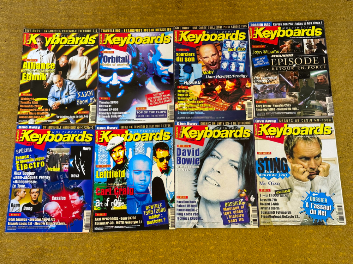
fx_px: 489
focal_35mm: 48
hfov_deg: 39.7
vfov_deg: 30.3
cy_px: 132
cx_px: 176
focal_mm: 6.9
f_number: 1.8
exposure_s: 1/59
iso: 200
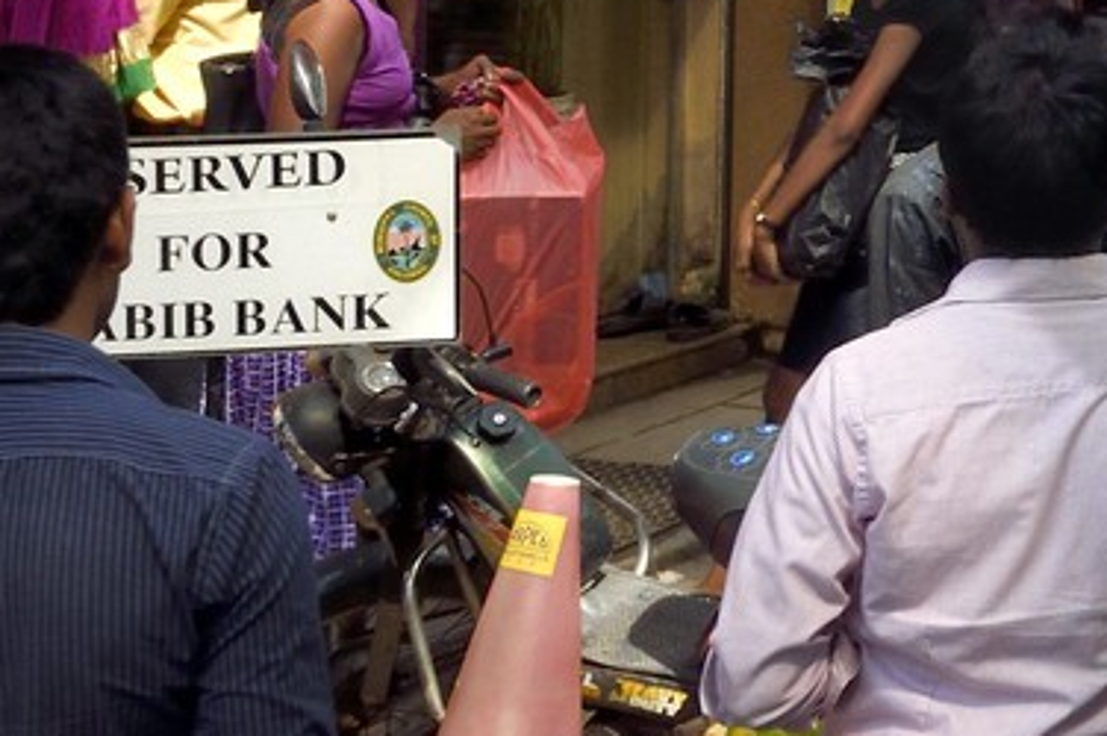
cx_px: 1928
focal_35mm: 102
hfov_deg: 16.9
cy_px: -503
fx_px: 3134
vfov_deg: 12.5
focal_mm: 24
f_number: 20
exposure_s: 1/160
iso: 800
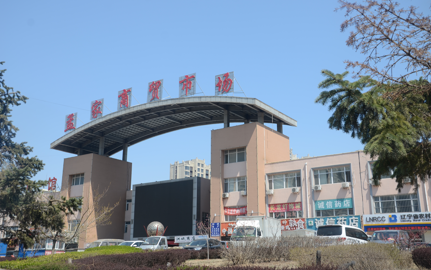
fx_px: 470
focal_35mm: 40
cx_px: 217
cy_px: 126
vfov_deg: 32.0
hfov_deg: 49.3
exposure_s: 1/320
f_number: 7.1
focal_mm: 26
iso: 100
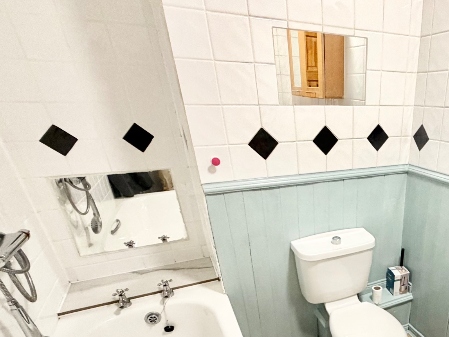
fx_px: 324
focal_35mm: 25
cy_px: 267
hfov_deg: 63.1
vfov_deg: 51.6
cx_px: 363
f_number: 2.2
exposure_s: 1/50
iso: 400
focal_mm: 2.22
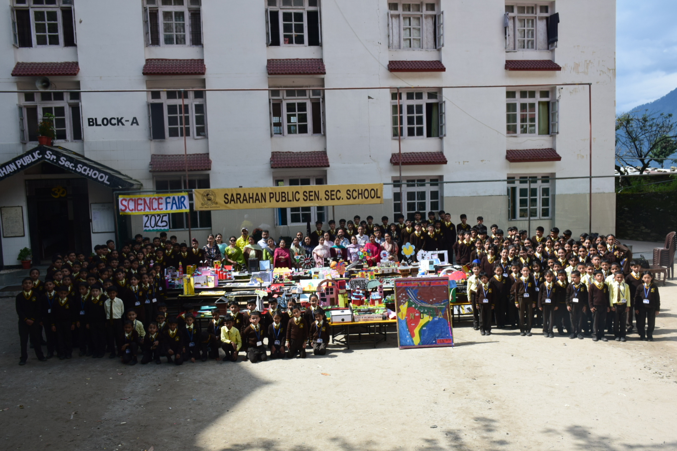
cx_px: 338
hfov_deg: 61.9
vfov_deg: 43.6
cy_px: 226
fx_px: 564
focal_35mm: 30
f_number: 10
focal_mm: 20
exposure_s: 1/320
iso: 400
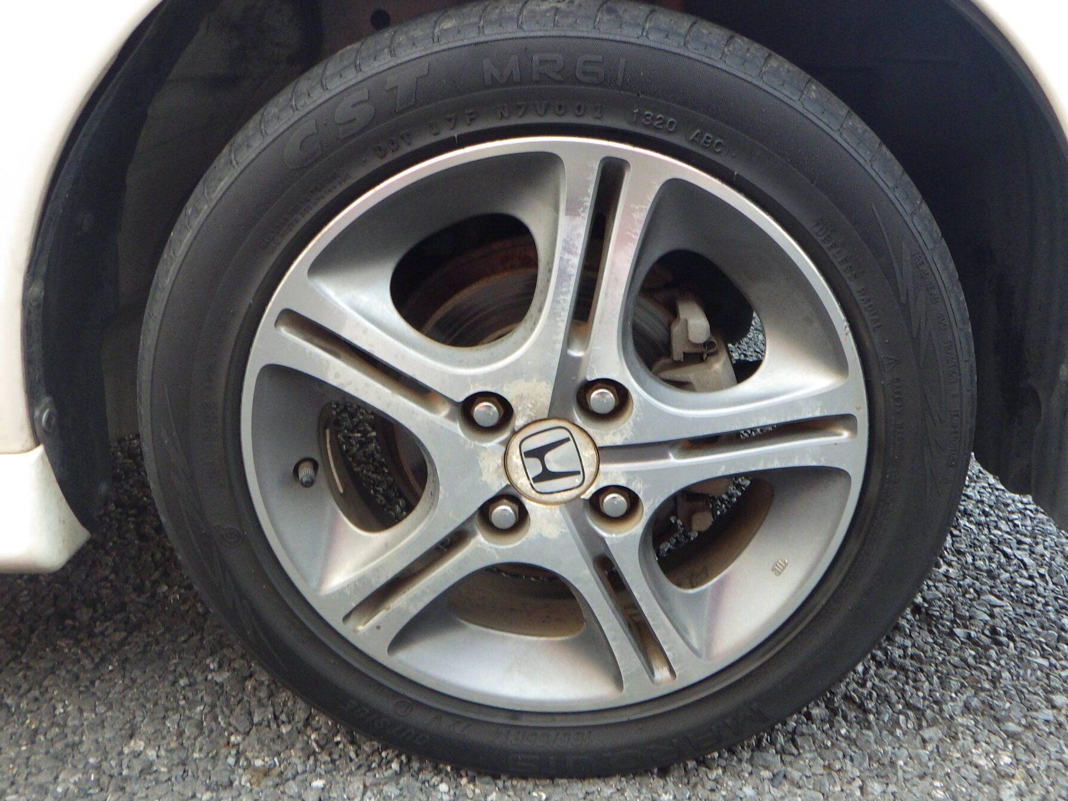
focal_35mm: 32
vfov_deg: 44.2
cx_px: 535
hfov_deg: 56.8
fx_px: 987
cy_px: 400
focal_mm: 5
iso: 250
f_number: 3.5
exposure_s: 1/45
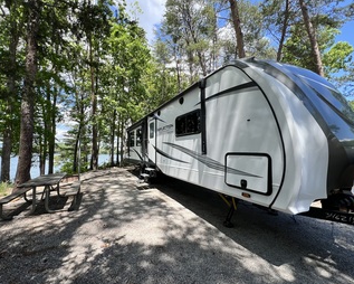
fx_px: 147
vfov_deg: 88.0
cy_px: 144
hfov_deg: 100.5
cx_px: 166
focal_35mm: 14
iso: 32
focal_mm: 1.57
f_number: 1.8
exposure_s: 1/547
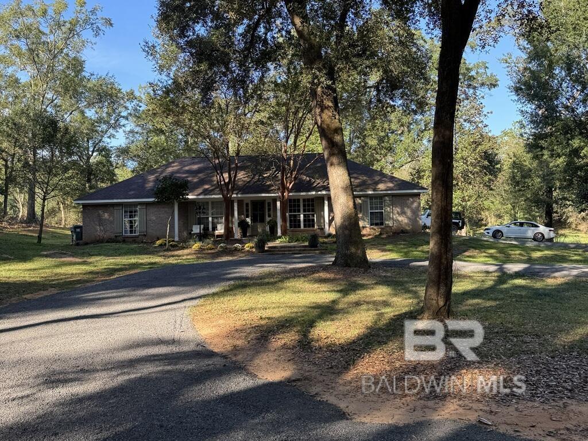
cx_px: 294
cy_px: 220
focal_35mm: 24
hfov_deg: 71.6
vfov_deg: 56.9
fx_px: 408
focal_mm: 6.76
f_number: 1.78
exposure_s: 1/488
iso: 80
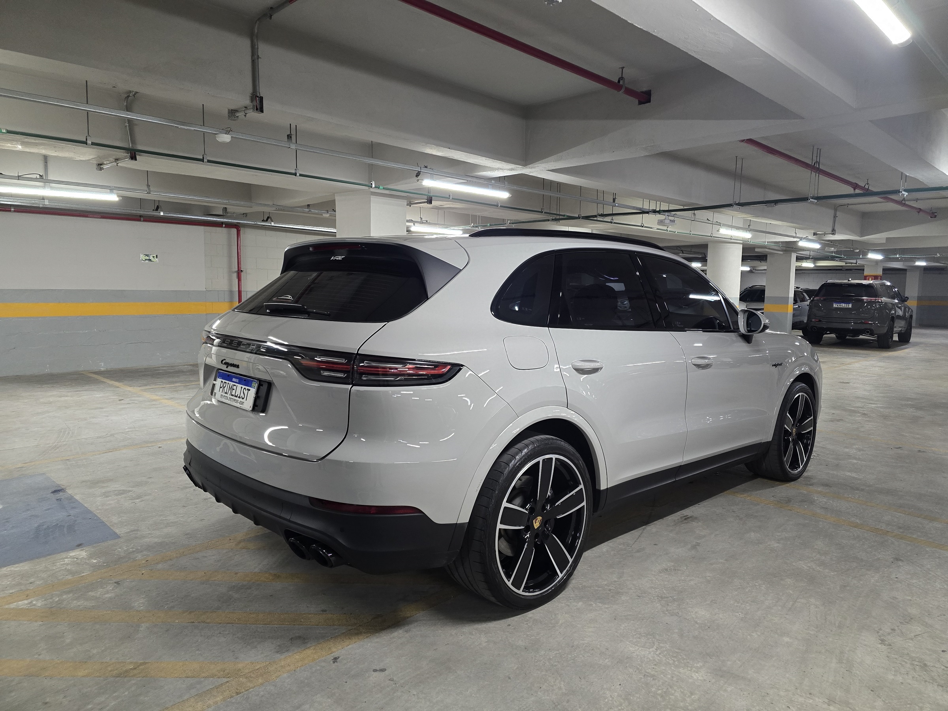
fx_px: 630
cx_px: 474
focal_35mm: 23
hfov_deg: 73.9
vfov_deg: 58.9
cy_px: 356
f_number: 1.7
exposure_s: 1/60
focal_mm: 6.3
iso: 640
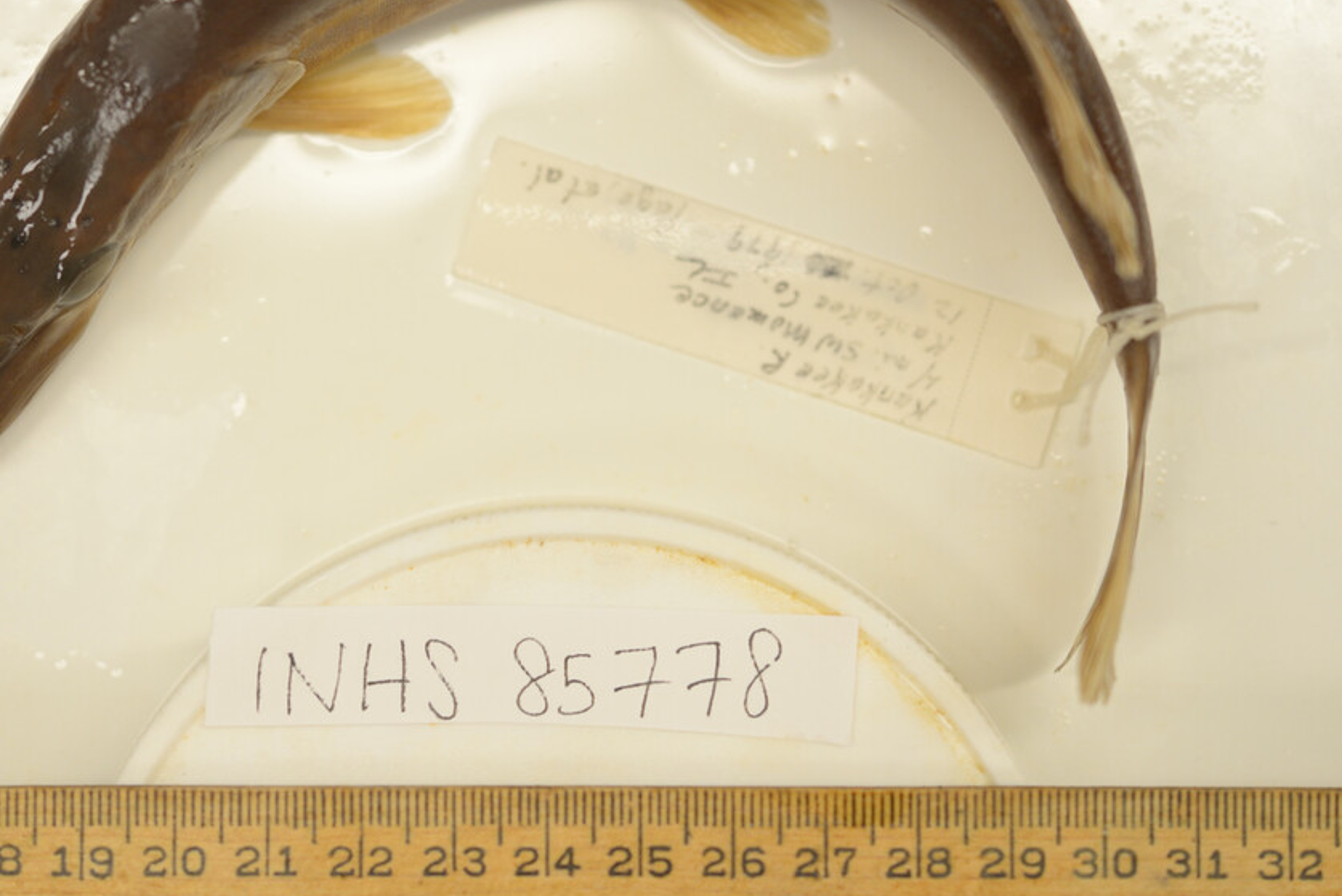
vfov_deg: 15.9
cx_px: 577
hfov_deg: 23.6
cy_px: 337
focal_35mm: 86
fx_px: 3207
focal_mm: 60
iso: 800
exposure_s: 1/200
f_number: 3.5
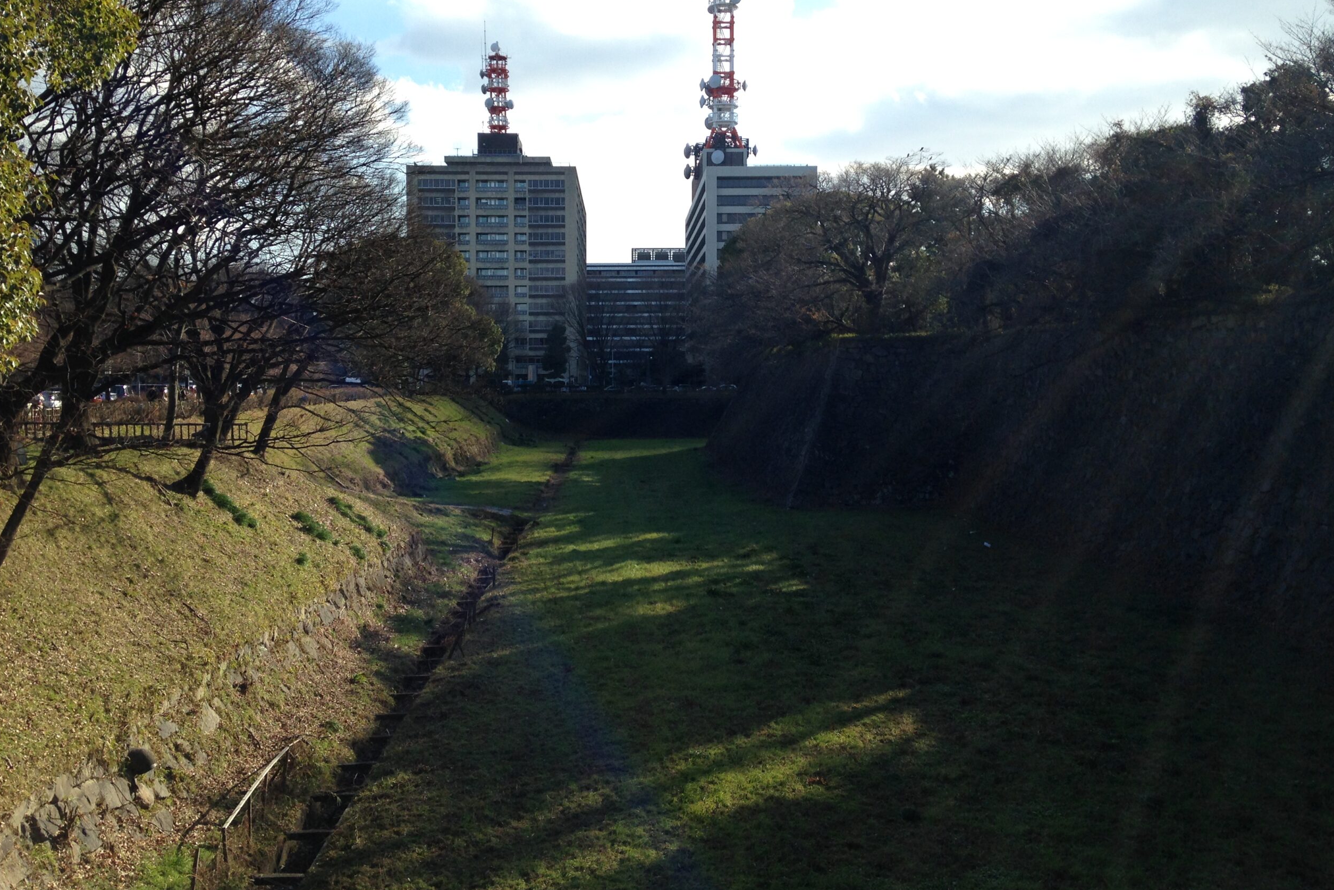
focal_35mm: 35
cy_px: 393
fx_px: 1297
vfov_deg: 37.8
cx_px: 674
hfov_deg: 54.4
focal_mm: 4.12
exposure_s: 1/951
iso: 50
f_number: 2.4
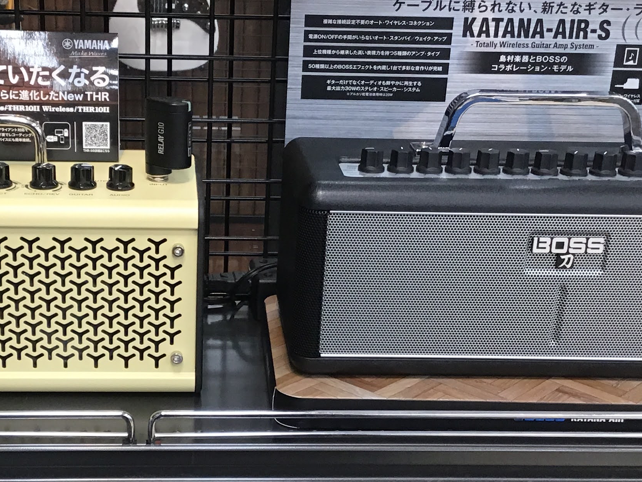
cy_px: 300
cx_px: 234
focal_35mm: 61
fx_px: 1131
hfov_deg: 31.5
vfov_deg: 24.0
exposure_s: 1/30
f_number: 2.4
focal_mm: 3.3
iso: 50
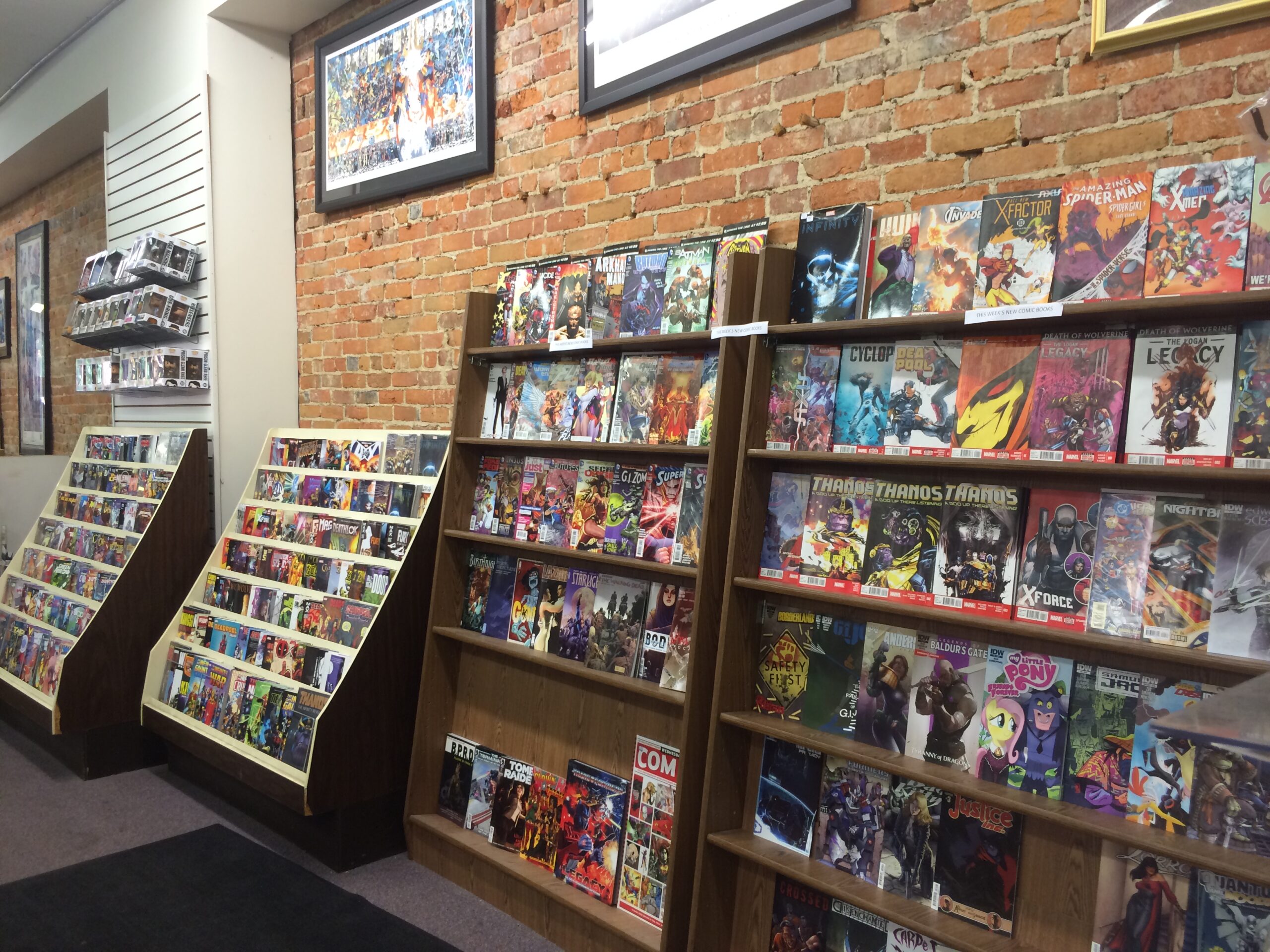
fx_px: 1101
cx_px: 635
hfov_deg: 60.0
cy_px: 476
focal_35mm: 30
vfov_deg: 46.8
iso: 64
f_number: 2.2
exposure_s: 1/30
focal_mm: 4.12
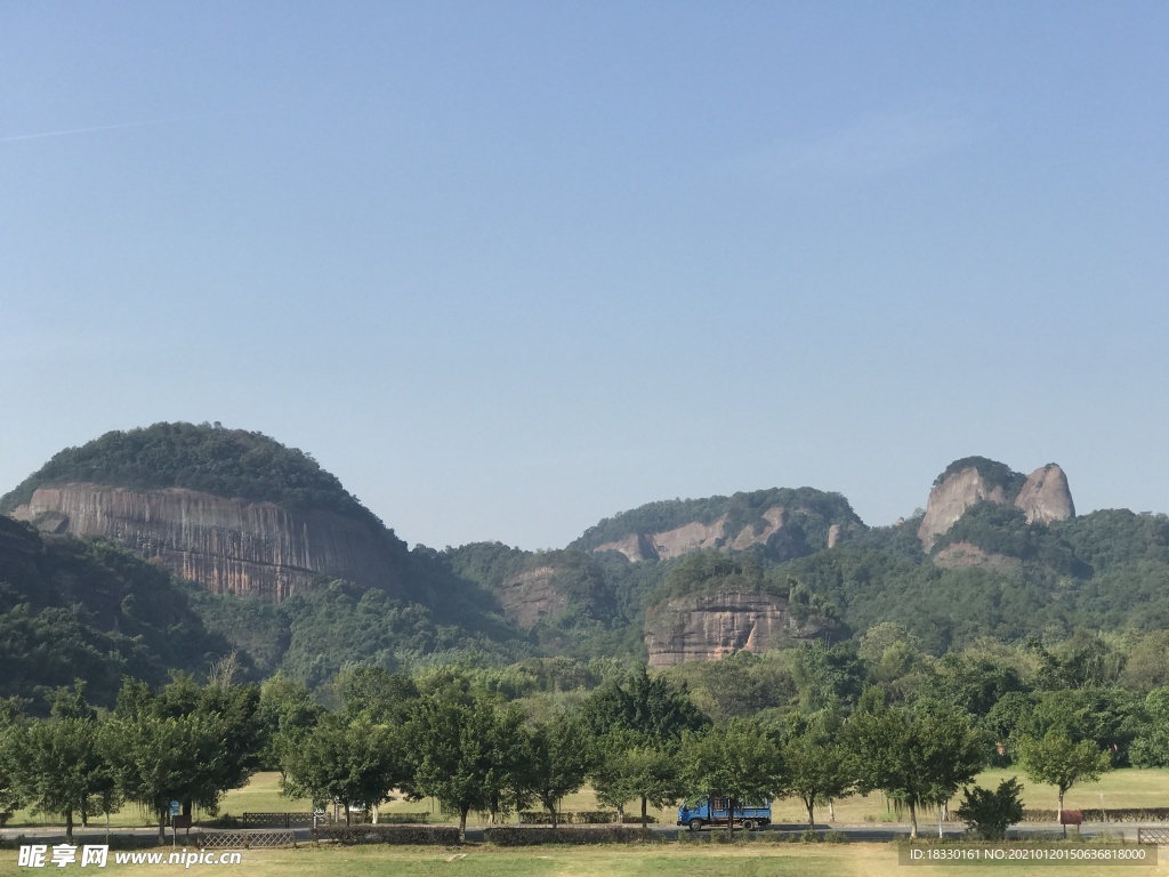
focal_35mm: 57
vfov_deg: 25.7
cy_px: 438
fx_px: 1925
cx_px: 584
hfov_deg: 33.8
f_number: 2.8
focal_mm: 6.6
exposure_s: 1/997
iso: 20
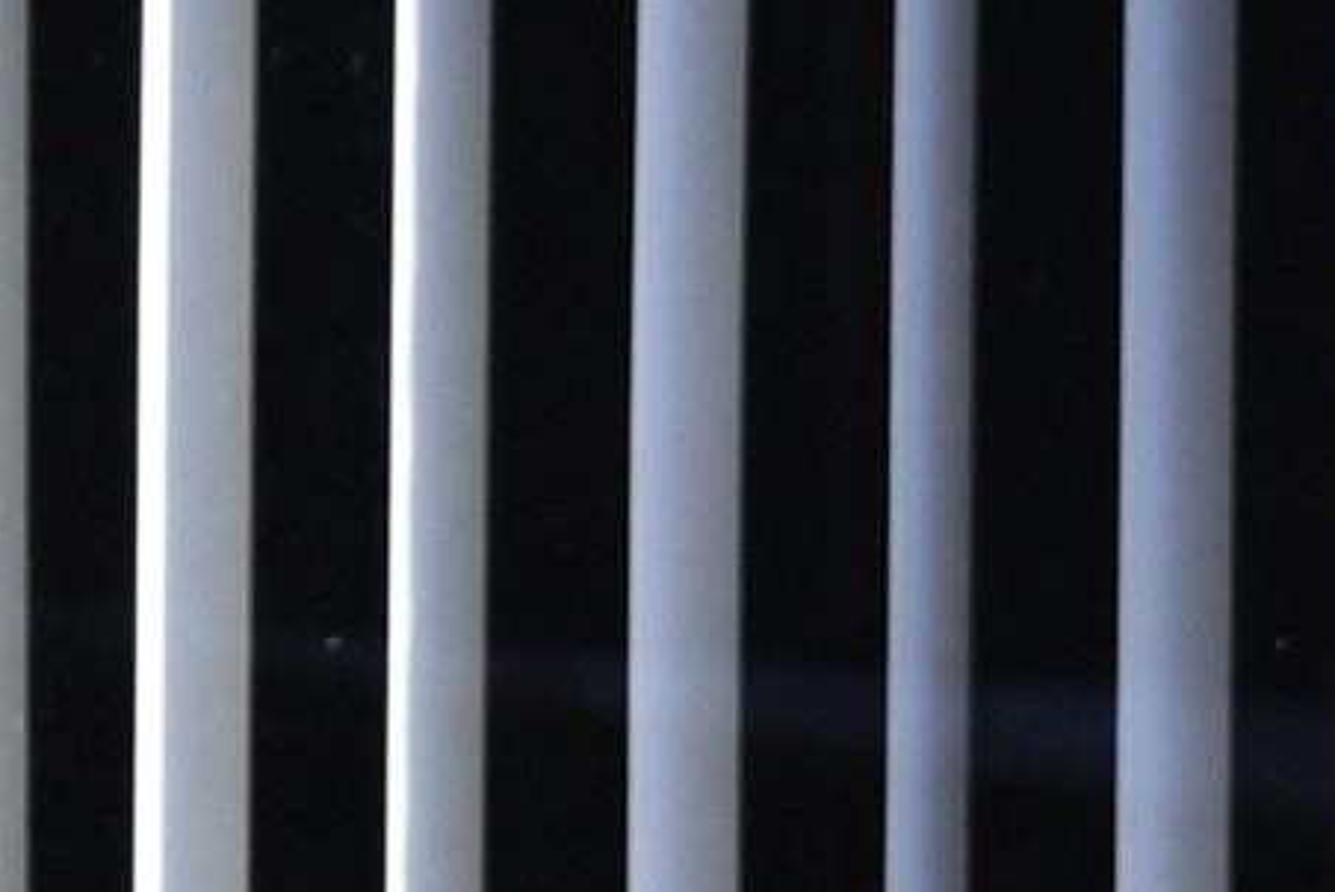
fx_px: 39852
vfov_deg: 1.3
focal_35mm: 1074
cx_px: -447
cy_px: -319
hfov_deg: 1.9
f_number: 5.6
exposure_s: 1/320
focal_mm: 200
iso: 180
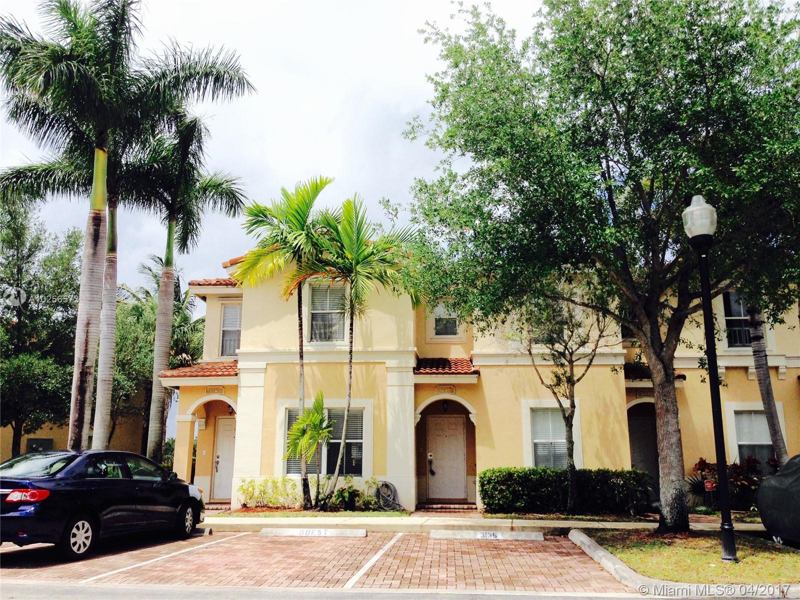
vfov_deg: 42.9
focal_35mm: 33
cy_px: 300
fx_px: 763
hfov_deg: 55.4
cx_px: 400
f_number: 2.4
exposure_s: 1/2710
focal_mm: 4.12
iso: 50
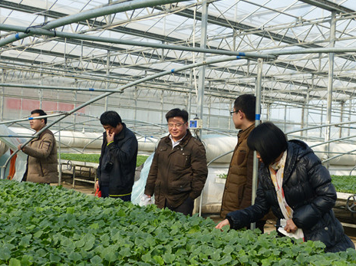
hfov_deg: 37.4
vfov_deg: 28.5
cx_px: 208
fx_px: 524
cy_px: 149
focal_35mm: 51
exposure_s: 1/320
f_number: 4
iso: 100
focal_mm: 7.4
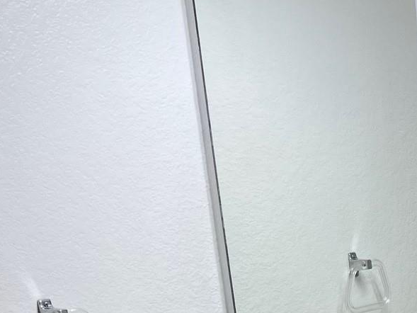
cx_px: 496
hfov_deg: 20.6
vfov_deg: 15.5
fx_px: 1072
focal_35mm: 89
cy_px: 445
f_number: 1.5
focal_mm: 5.7
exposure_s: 1/326
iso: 50
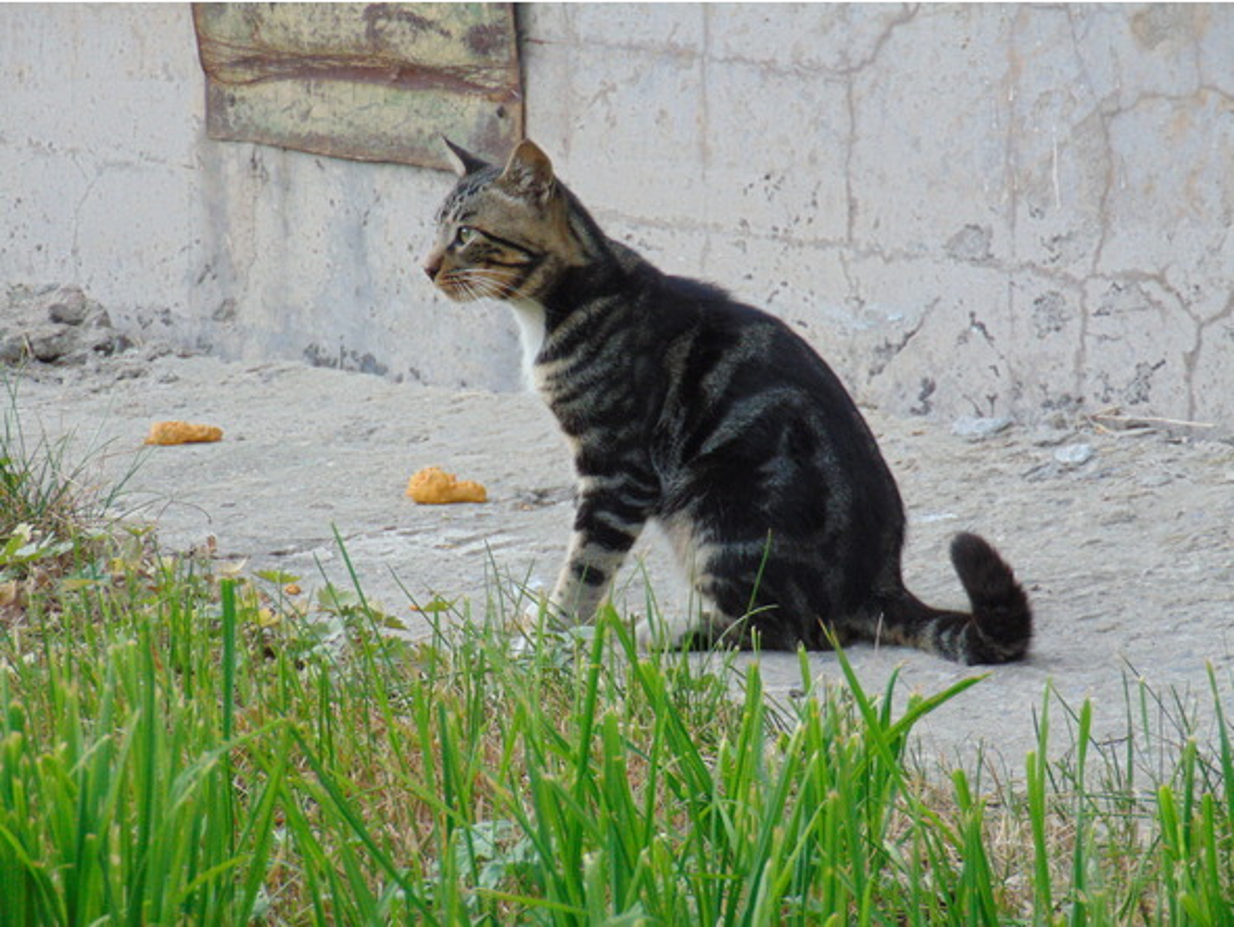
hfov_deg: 9.7
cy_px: 464
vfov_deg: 7.3
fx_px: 7241
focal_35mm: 203
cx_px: 617
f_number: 4.1
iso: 250
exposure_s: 1/125
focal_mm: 36.4
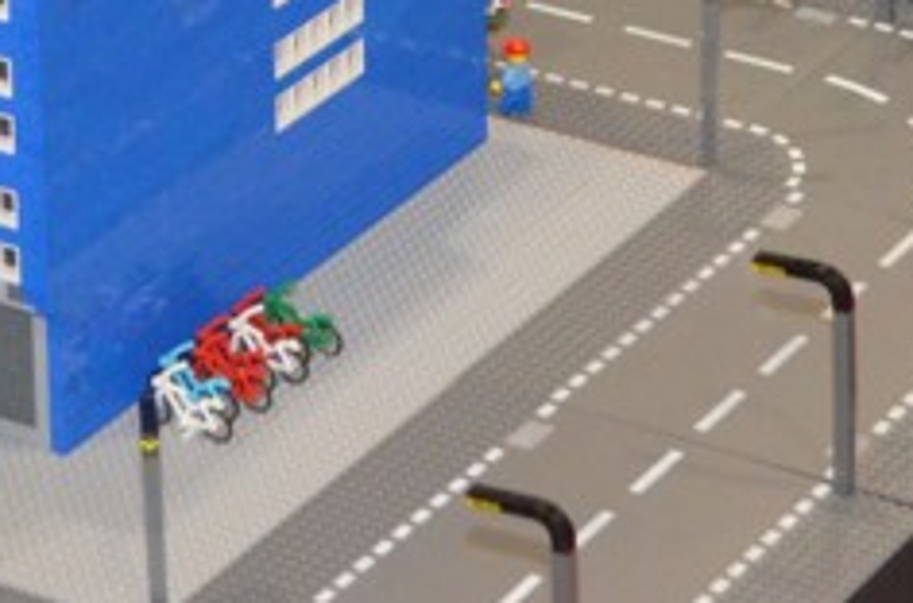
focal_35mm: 191
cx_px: 580
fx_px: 4831
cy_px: -638
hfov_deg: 10.8
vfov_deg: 6.9
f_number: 4.5
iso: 3200
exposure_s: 1/60
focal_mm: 30
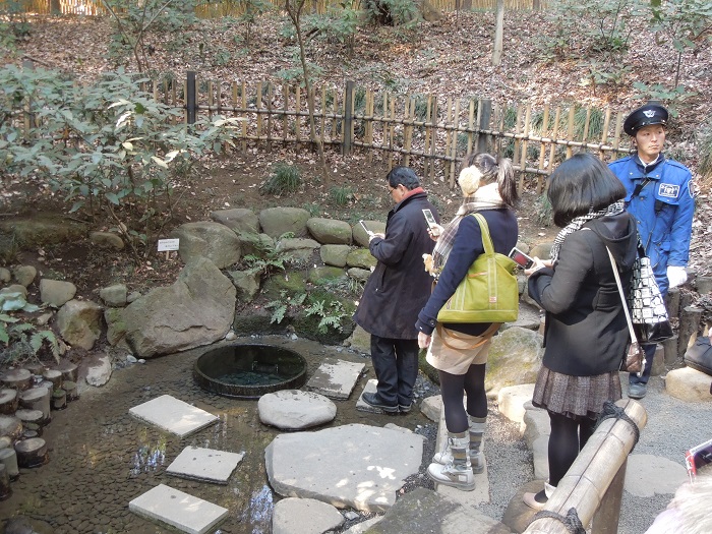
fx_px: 638
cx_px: 356
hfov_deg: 58.4
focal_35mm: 31
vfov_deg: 45.4
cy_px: 267
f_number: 3.6
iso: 320
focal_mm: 5.6
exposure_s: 1/40
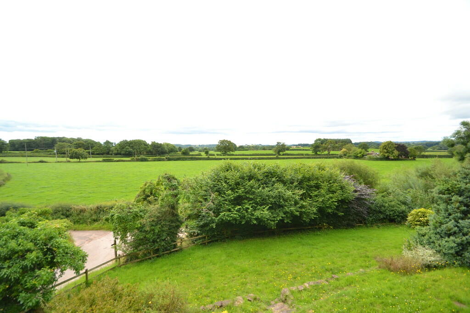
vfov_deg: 77.3
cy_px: 156
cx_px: 235
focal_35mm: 15
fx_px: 196
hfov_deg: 100.4
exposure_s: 1/200
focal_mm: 10
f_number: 4
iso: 100
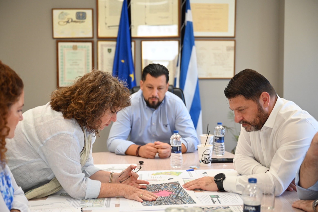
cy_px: 106
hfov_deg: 35.6
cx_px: 159
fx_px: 495
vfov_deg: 24.2
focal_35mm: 56
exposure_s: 1/125
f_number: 2.8
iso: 640
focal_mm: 56
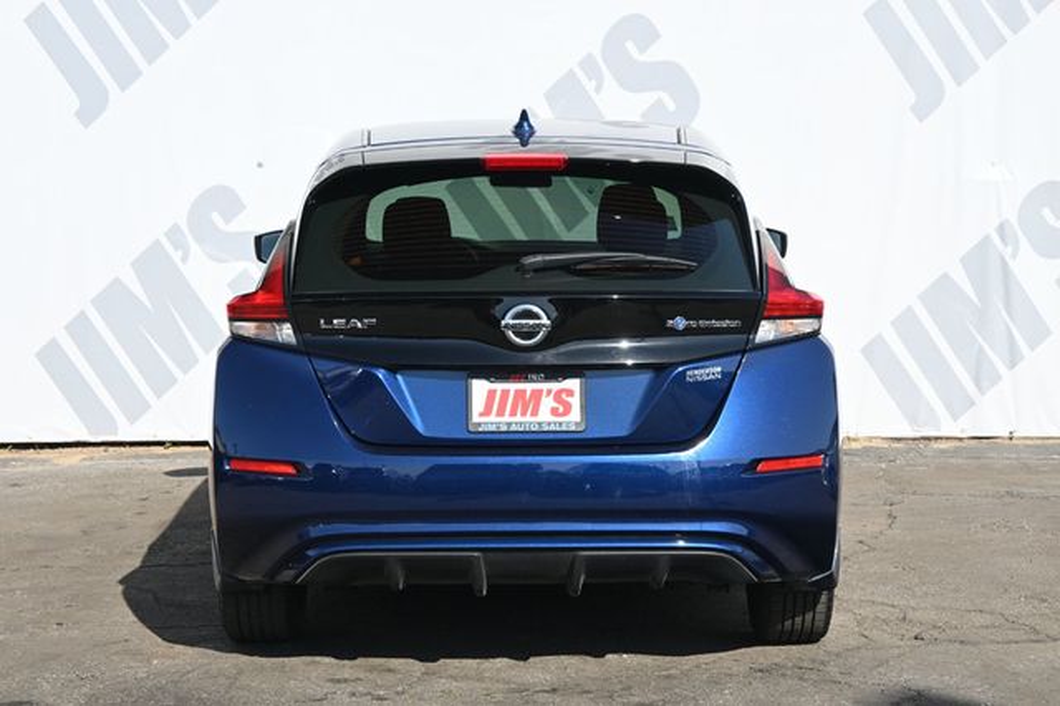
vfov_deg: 18.2
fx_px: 2207
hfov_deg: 27.0
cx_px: 530
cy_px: 353
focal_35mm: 75
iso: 180
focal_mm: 50
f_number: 6.3
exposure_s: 1/250
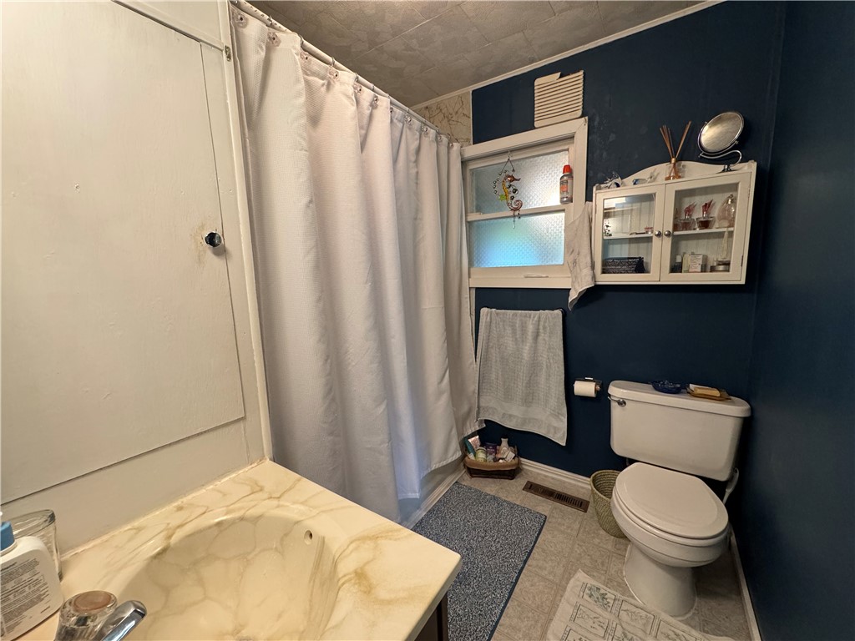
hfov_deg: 102.1
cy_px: 320
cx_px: 428
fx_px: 346
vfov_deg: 85.7
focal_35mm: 14
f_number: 2.2
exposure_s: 1/60
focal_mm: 2.22
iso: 320
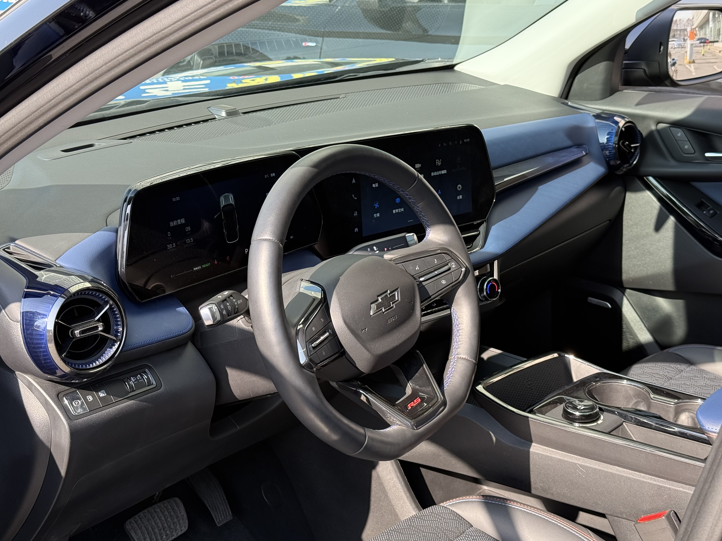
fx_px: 1043
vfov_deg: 29.1
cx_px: 362
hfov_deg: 38.2
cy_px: 269
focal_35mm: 50
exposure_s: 1/523
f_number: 1.78
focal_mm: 6.76
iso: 80
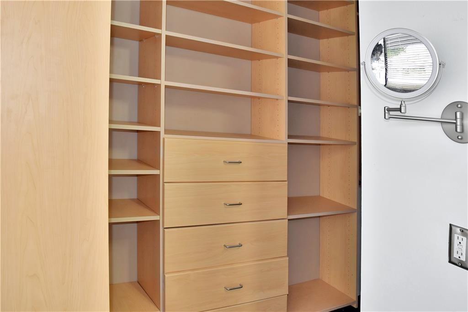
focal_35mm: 27
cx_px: 234
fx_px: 351
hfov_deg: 67.4
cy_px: 156
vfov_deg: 47.9
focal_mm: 18
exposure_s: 1/125
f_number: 5.6
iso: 720
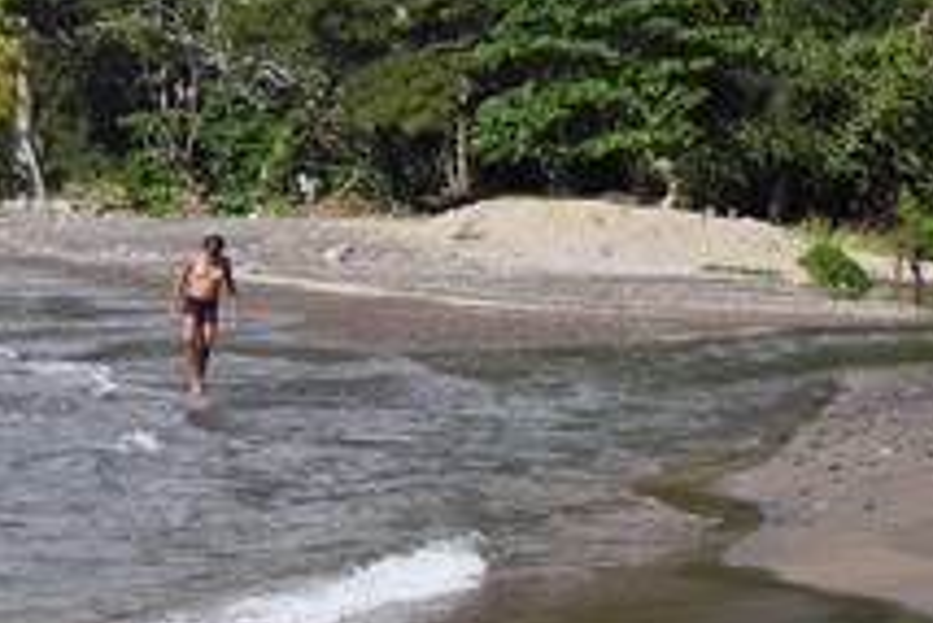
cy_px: 61
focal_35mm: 94
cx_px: 628
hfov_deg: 21.6
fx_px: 2438
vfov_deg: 14.4
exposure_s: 1/250
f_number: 13
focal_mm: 48
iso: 200
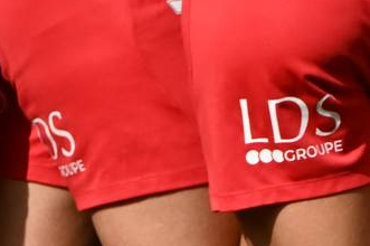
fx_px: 35751
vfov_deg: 0.4
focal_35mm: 3482
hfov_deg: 0.6
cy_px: -456
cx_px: 227
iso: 320
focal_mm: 400
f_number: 7.1
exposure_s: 1/1250
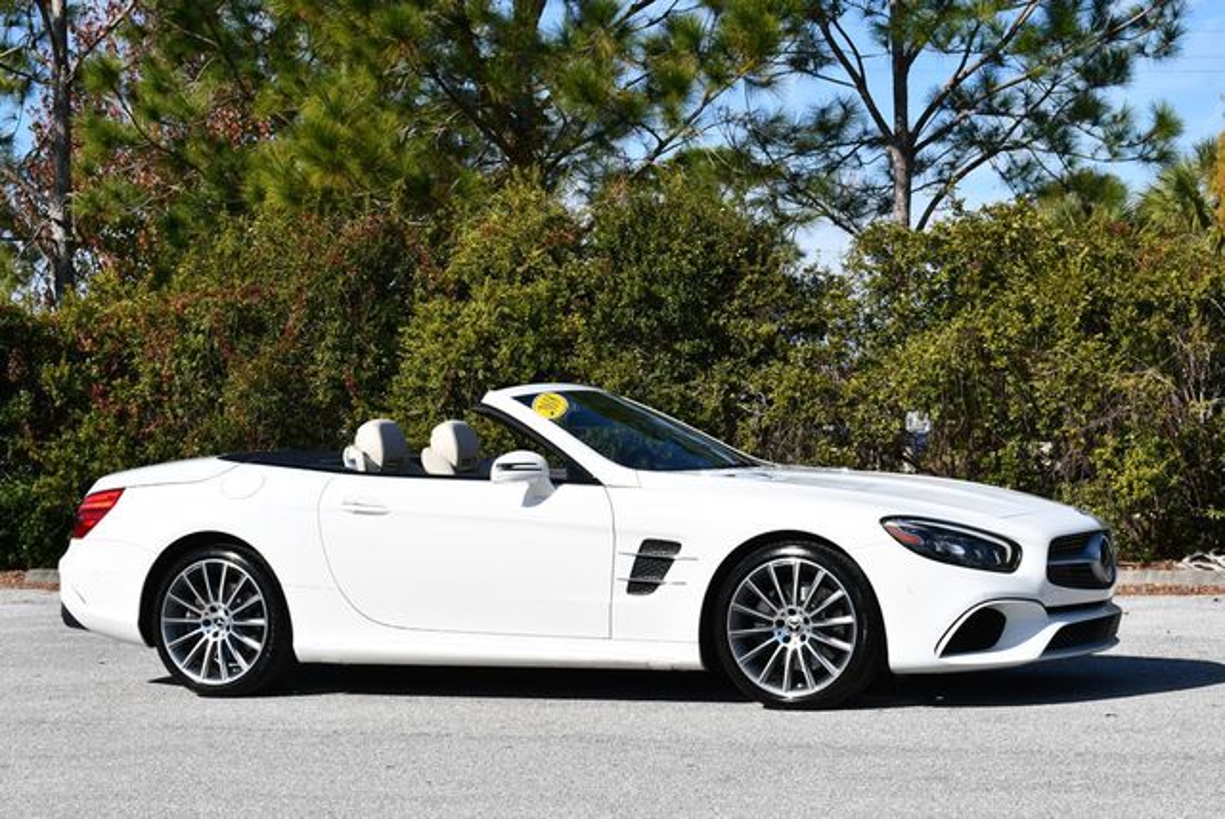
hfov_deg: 25.3
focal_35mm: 80
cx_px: 612
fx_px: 2725
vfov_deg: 17.1
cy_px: 410
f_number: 9
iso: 100
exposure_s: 1/320
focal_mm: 40
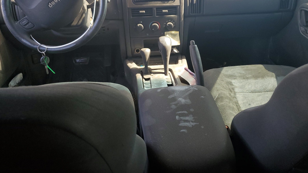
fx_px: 237
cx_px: 154
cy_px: 57
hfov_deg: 66.1
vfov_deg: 39.7
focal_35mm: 29
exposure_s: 1/120
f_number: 1.5
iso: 65
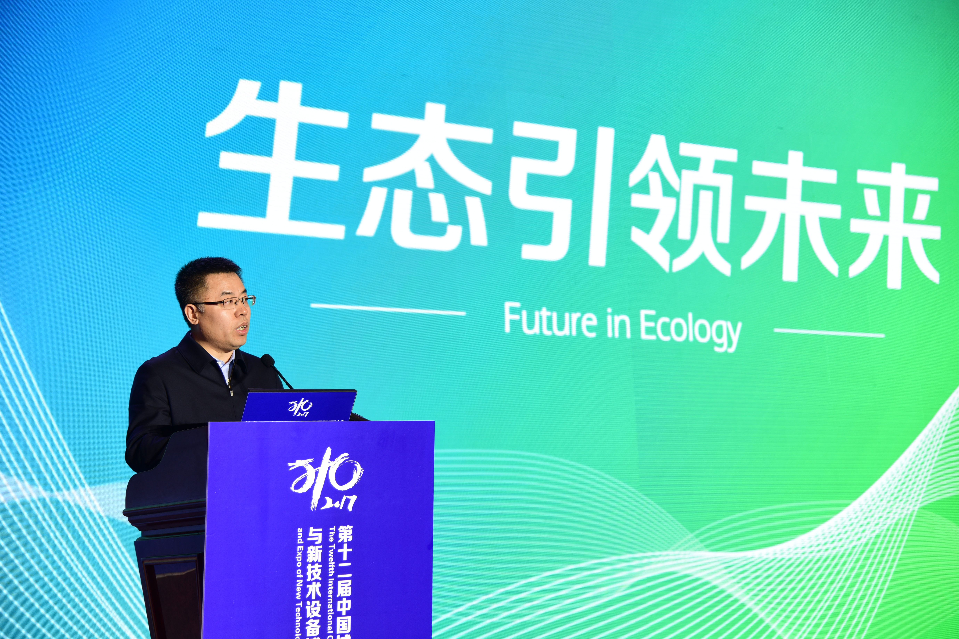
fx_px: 1758
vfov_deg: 20.6
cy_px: 320
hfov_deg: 30.5
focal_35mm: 66
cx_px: 480
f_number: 4
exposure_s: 1/125
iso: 250
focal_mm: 66
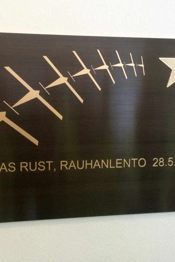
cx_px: 51
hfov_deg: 32.2
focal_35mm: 41
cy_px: 129
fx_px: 299
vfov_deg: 47.4
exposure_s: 1/33
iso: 320
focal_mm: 4.15
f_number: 2.2
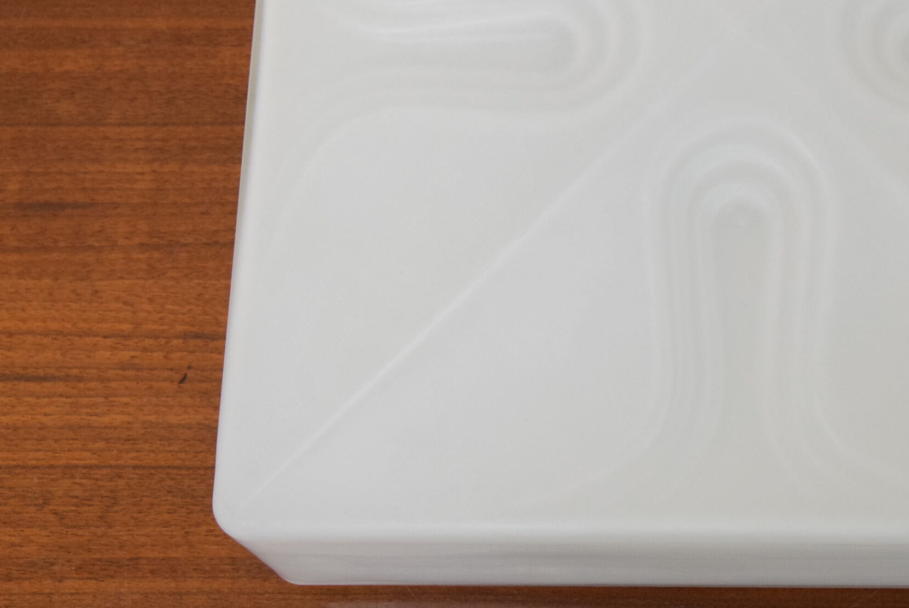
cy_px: 168
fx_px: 2047
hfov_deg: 24.6
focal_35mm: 81
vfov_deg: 16.8
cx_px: 736
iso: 1600
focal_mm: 30
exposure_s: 1/200
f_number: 7.1
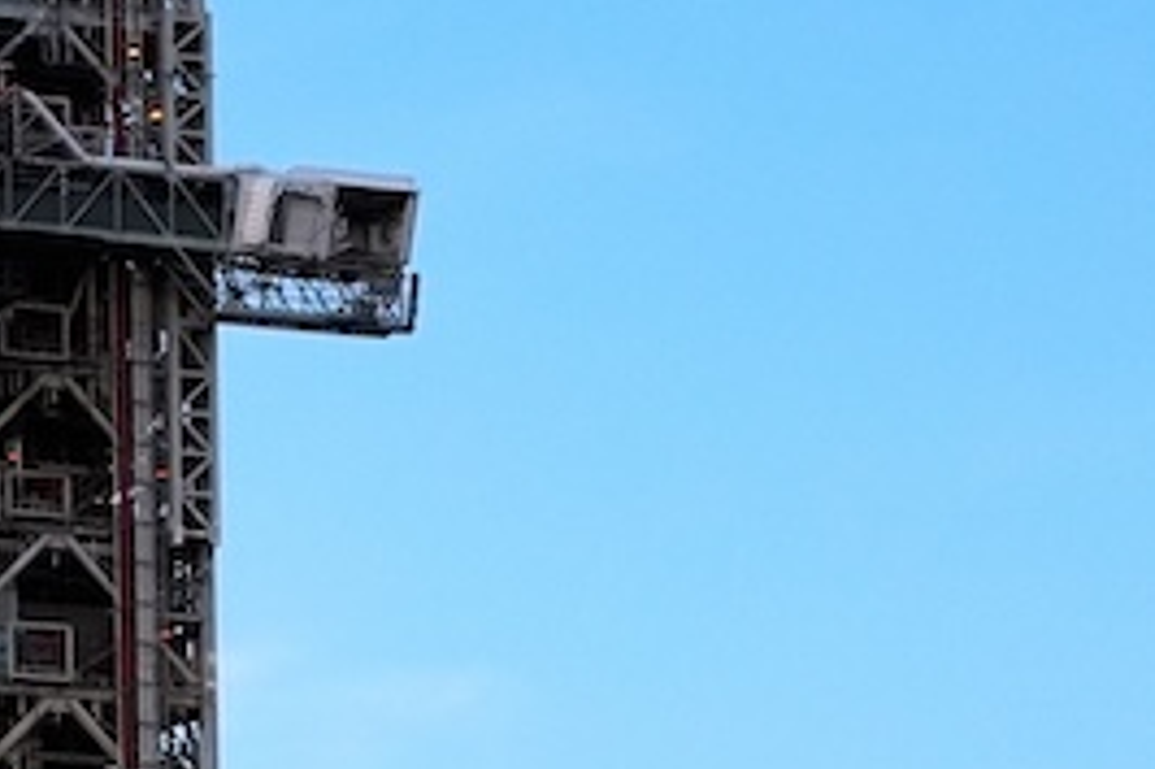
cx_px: -903
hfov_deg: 6.9
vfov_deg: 4.6
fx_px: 9394
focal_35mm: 293
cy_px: 1312
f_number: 4
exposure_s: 1/1600
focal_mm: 65
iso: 1250
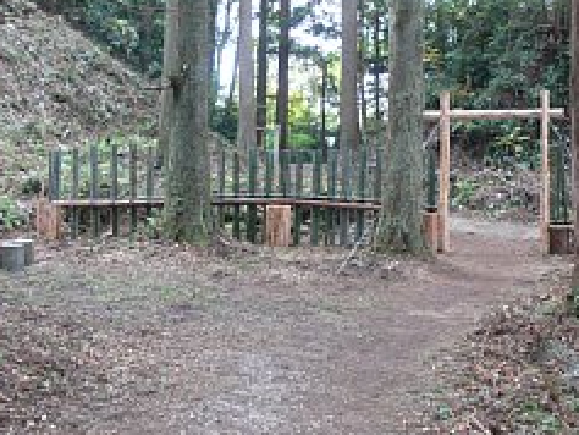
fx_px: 987
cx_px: 376
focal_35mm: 59
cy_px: 144
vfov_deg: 24.7
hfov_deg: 32.5
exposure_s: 1/30
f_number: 2.8
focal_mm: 7.4
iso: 80
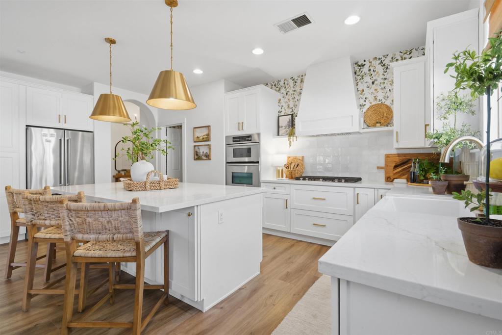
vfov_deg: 73.8
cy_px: 168
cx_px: 251
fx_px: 223
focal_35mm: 16
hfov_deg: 96.7
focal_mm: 16
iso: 4000
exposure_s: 1/400
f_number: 9
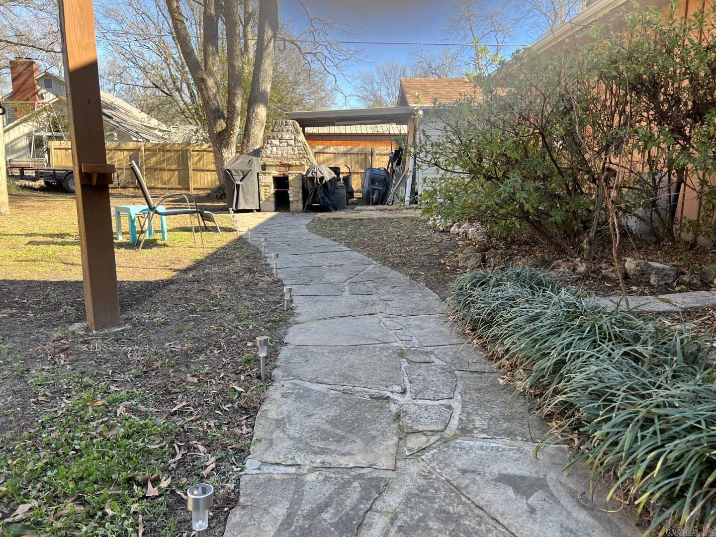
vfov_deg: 53.1
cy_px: 268
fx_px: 538
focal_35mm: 26
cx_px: 358
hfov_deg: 67.3
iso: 50
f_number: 1.5
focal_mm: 5.7
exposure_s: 1/351
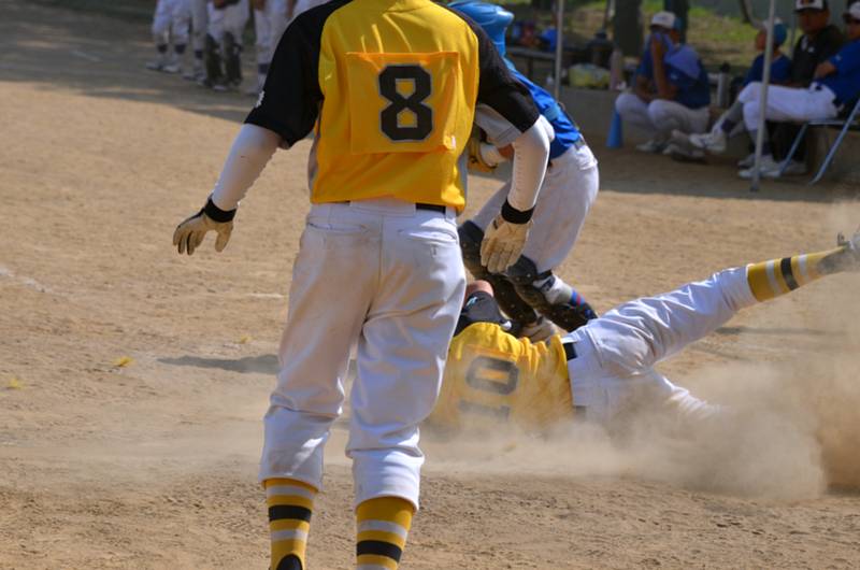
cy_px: 285
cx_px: 430
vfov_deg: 9.1
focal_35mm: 150
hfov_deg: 13.7
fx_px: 3576
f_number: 7.1
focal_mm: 100
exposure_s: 1/1600
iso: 400
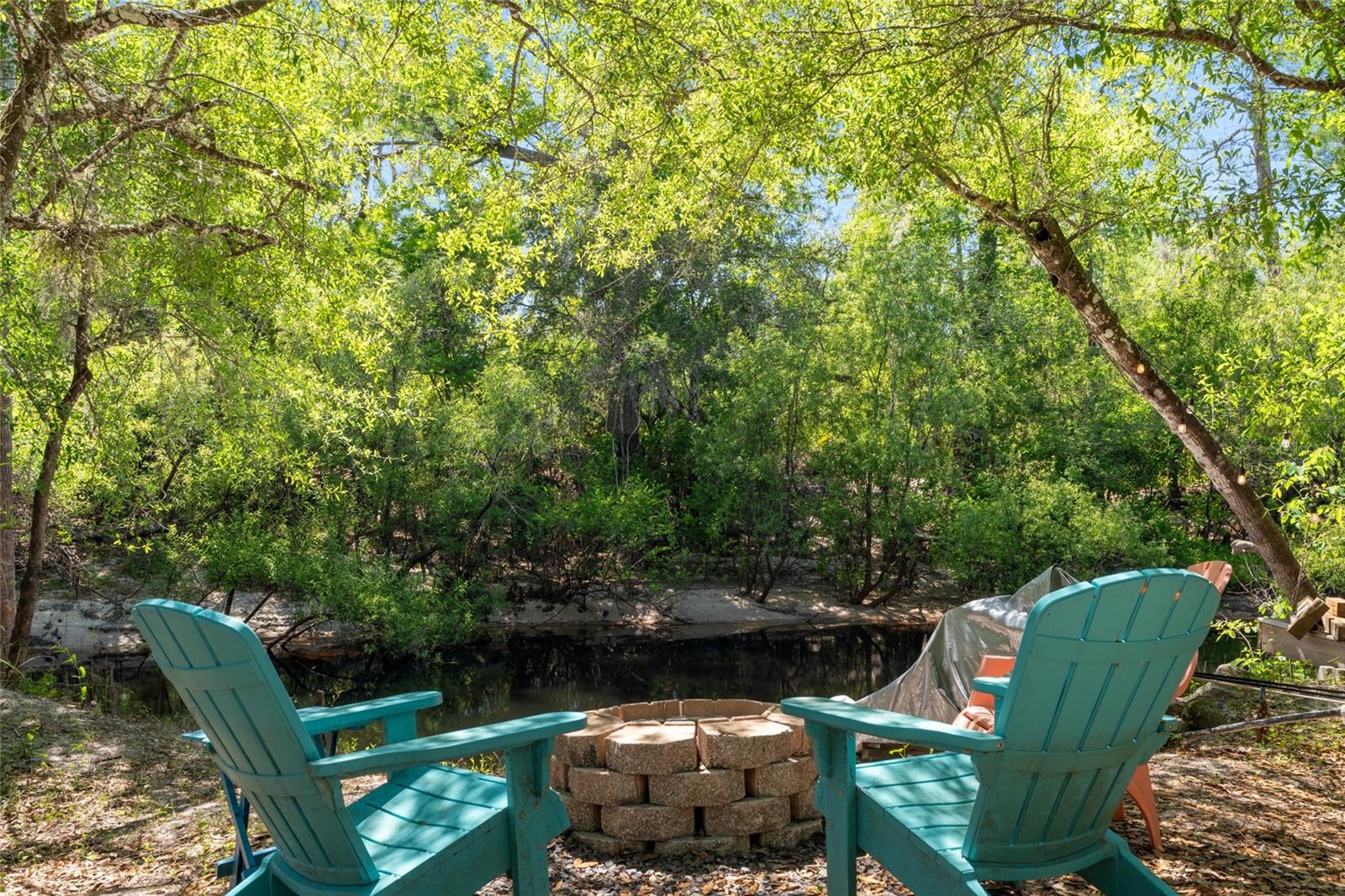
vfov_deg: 37.8
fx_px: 1307
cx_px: 672
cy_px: 448
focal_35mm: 35
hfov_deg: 54.4
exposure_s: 1/25
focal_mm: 35
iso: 250
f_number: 10
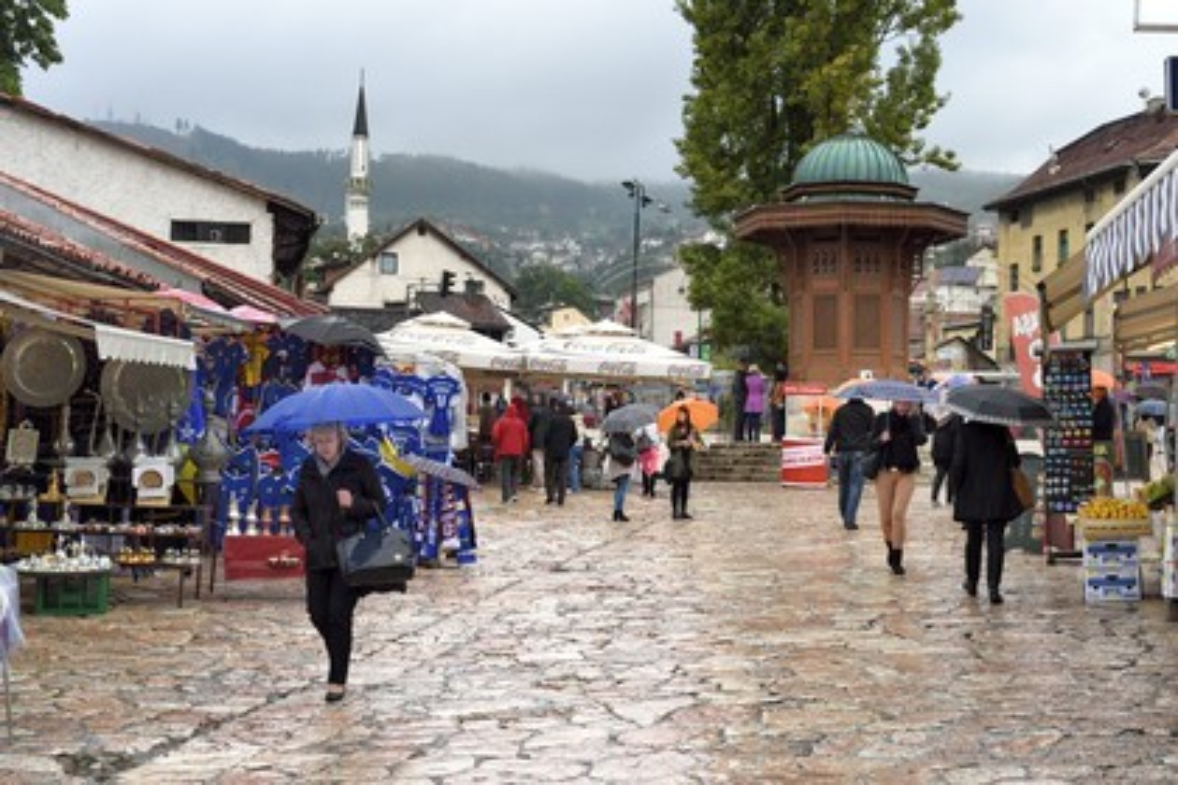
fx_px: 1963
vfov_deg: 22.6
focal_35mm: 60
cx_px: 589
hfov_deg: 33.4
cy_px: 392
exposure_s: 1/160
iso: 1600
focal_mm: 60
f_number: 7.1
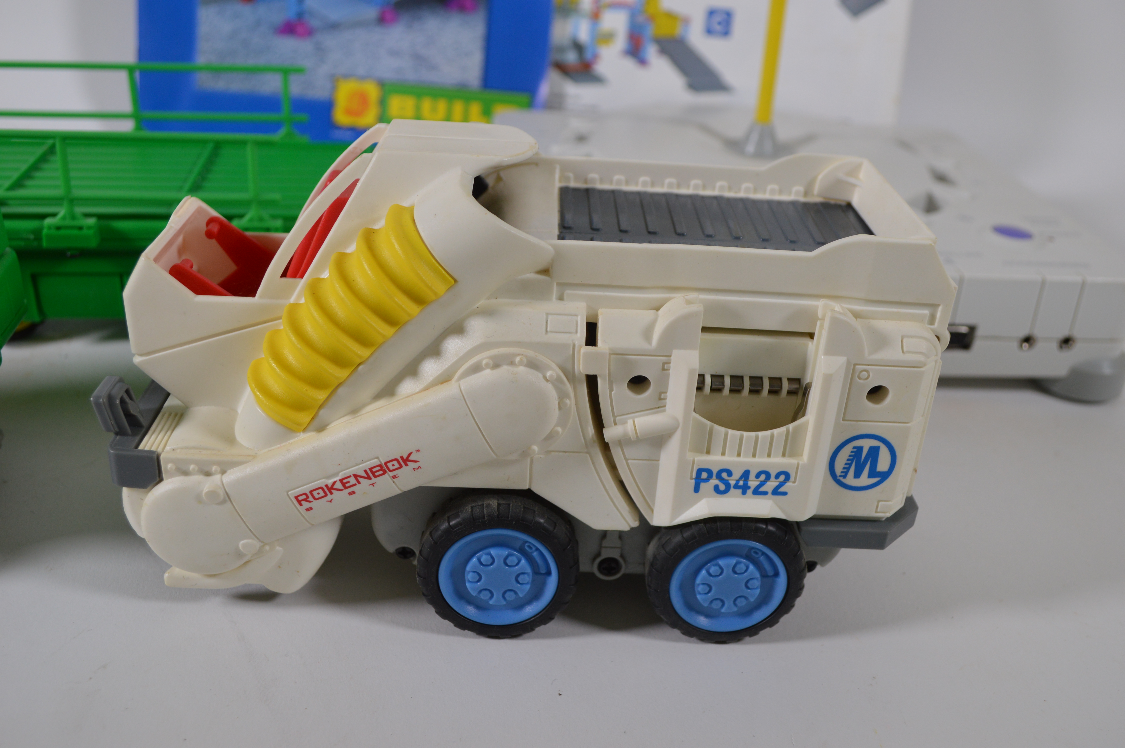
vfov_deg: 36.8
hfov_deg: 53.2
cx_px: 562
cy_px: 374
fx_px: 1124
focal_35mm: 36
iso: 360
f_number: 5.6
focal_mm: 24
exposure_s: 1/125
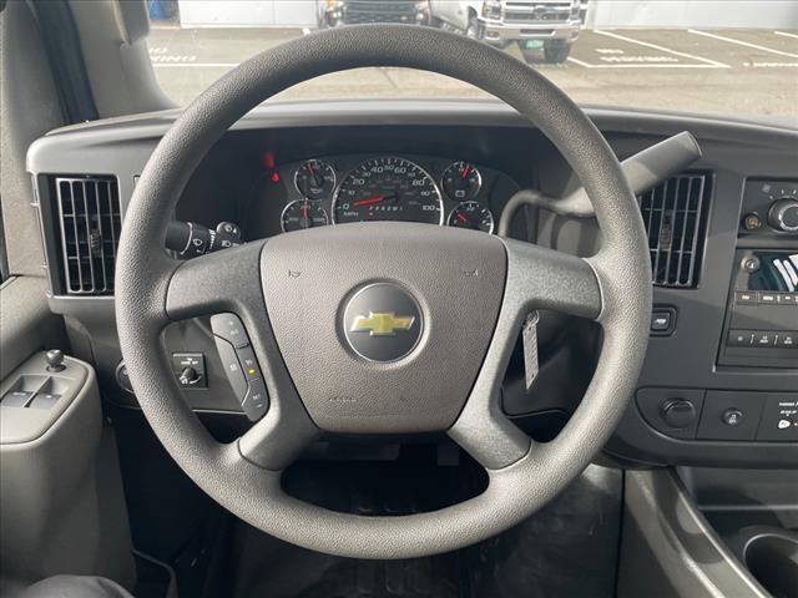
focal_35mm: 26
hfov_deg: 67.3
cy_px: 299
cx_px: 399
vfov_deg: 53.1
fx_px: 599
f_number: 1.6
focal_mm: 4.2
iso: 125
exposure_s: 1/121
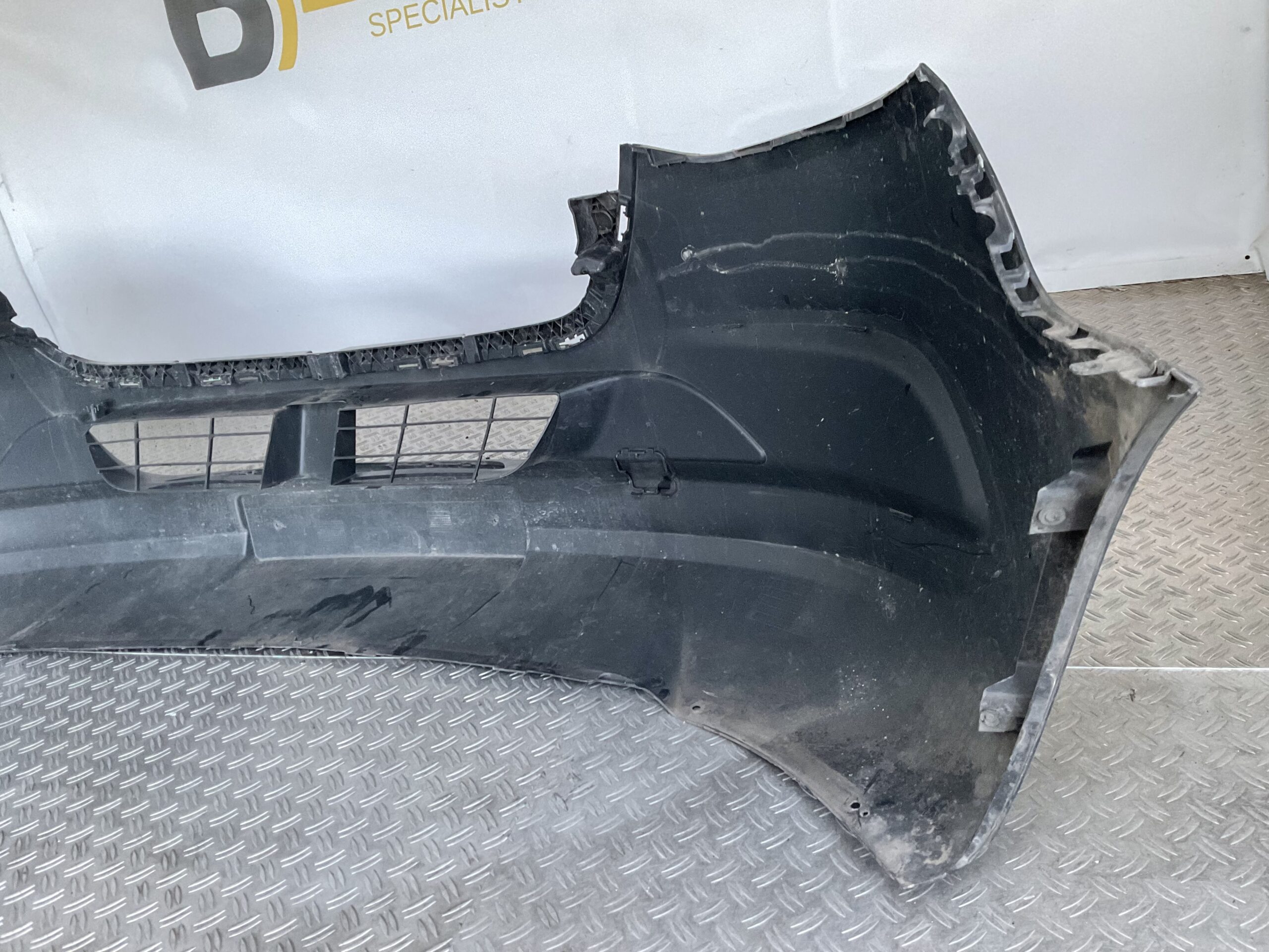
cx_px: 634
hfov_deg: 61.7
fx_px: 1063
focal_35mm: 29
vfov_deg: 48.2
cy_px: 476
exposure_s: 1/60
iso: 100
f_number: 1.8
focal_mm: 3
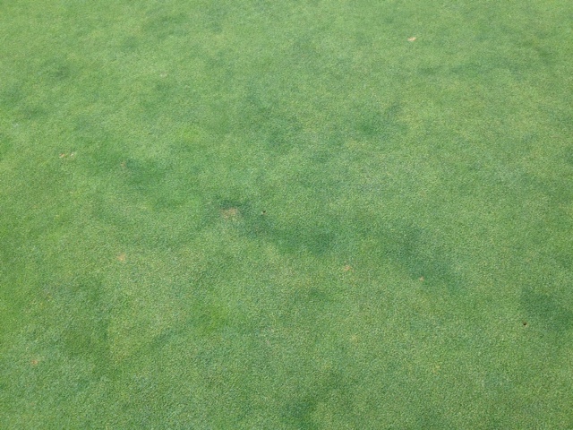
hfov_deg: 52.6
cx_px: 286
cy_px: 215
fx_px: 579
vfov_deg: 40.7
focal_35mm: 35
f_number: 2.4
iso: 50
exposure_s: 1/389
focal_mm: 4.28
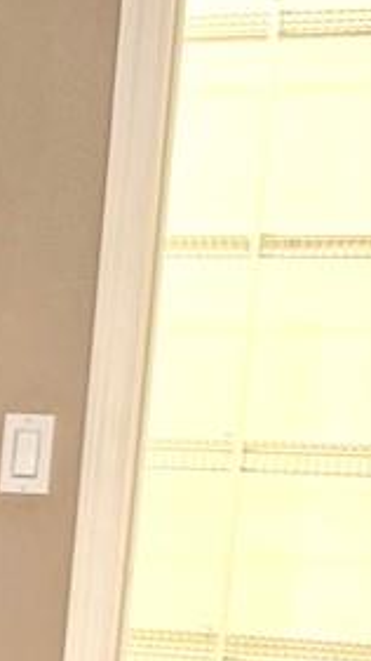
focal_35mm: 149
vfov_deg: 13.9
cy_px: 835
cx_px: -993
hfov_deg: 6.8
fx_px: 2607
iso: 160
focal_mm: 6.76
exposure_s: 1/60
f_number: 1.78
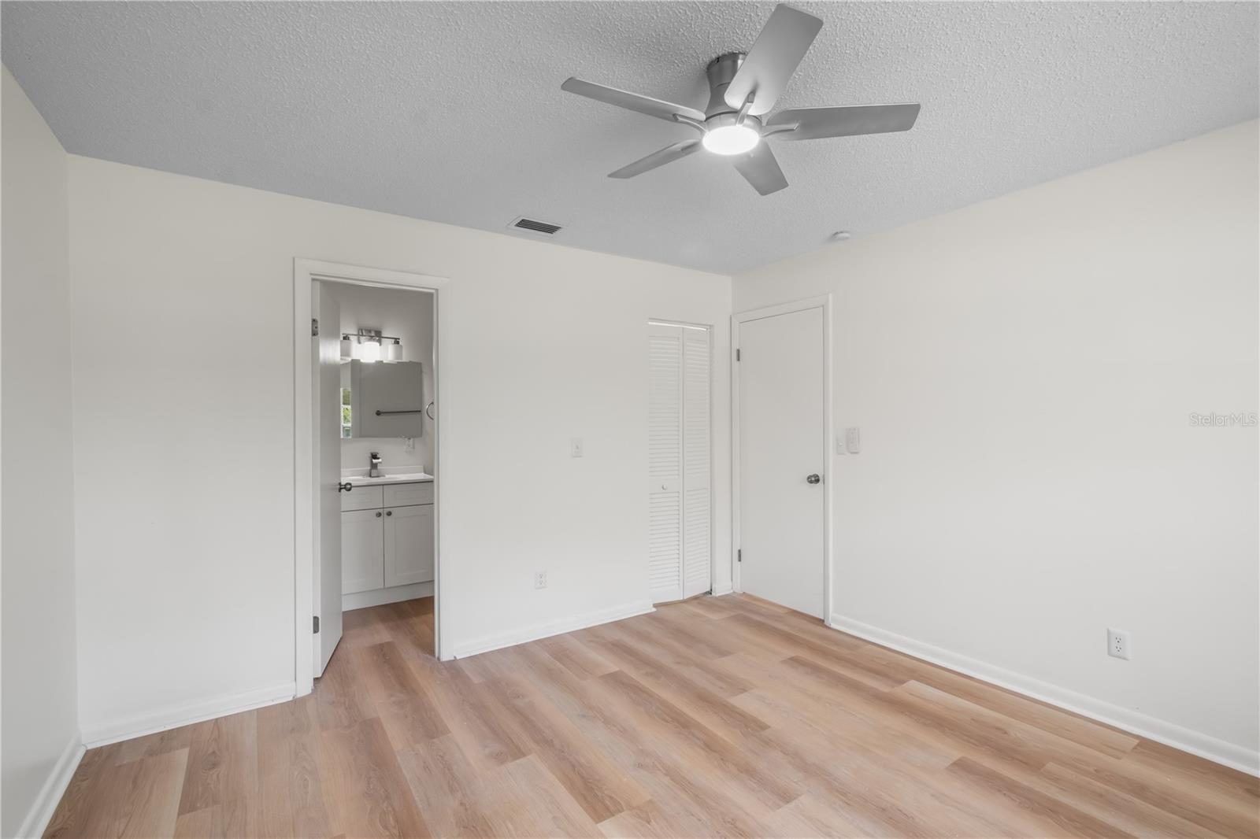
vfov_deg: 77.3
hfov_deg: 100.4
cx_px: 630
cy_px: 420
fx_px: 525
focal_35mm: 15
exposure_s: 1/25
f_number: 9
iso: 250
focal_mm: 10
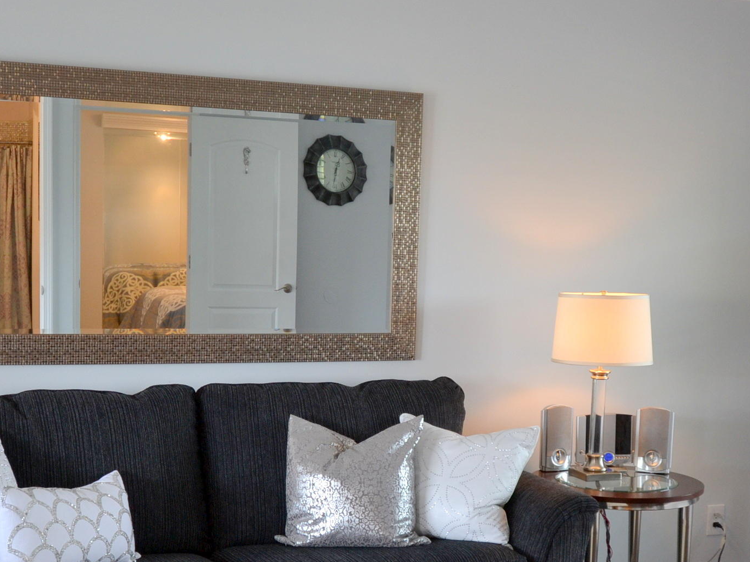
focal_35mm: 58
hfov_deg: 33.2
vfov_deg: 25.1
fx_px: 1257
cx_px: 425
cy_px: 360
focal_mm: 24
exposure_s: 1/60
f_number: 4
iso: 450
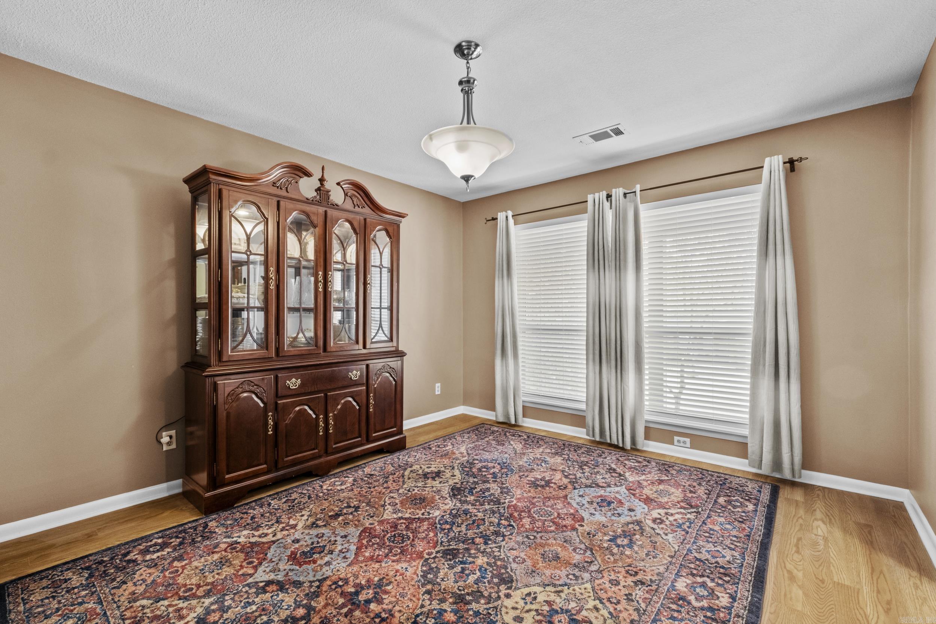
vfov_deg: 77.3
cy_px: 312
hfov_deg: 100.4
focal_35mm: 15
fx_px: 390
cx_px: 468
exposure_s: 1
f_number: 9
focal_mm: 10
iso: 800
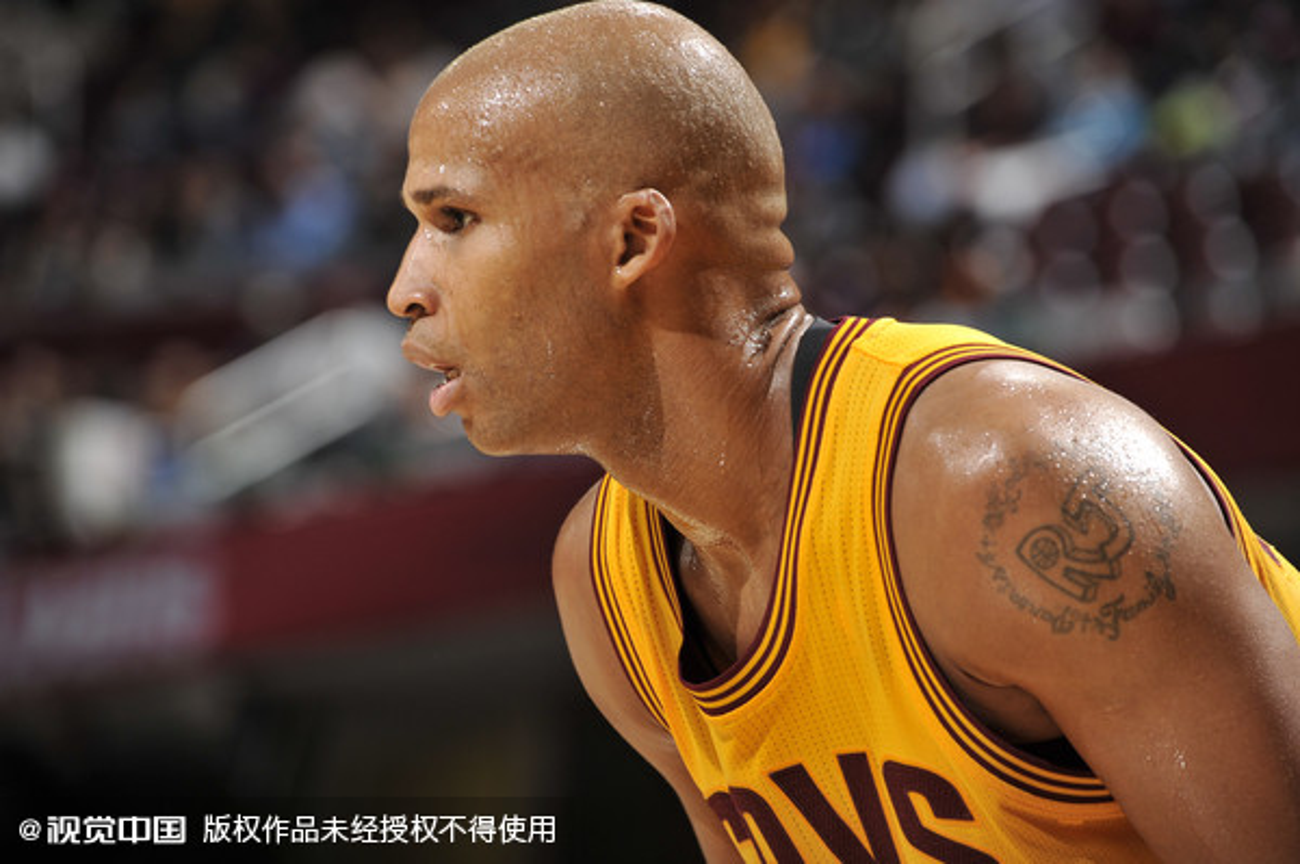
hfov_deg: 7.4
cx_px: 650
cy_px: 432
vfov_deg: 4.9
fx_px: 10103
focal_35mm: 280
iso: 320
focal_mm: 280
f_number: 6.3
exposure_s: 1/320
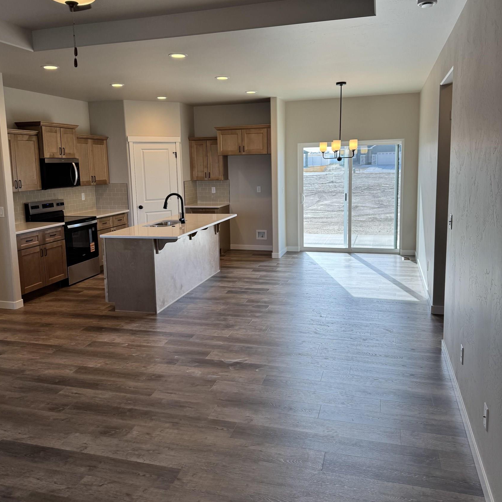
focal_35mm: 29
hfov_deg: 55.6
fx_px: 476
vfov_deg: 55.5
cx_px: 245
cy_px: 223
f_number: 1.78
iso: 64
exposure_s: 1/260
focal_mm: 6.76
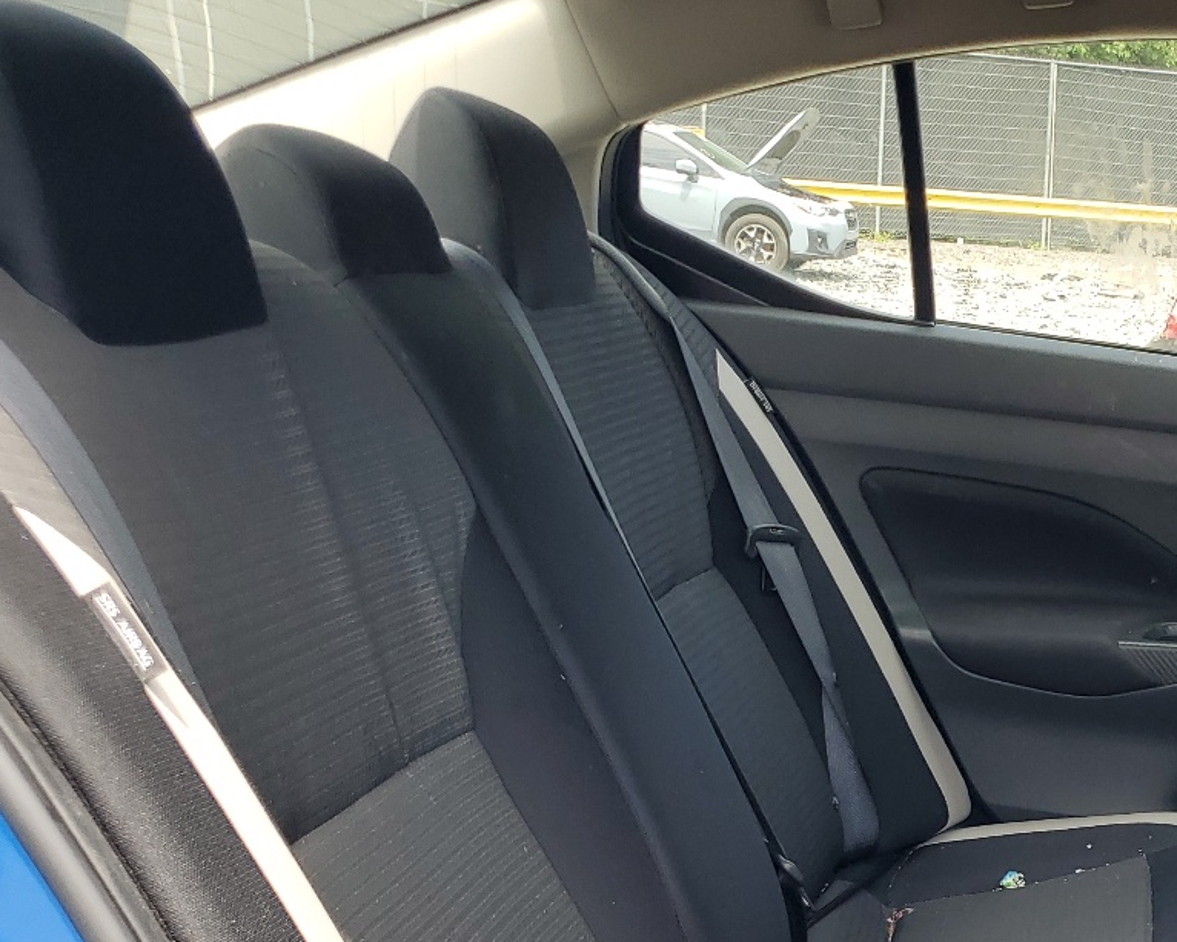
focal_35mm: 53
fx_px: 1846
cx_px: 1071
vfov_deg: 27.2
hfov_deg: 33.4
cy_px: 913
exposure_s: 1/476
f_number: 1.5
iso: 50
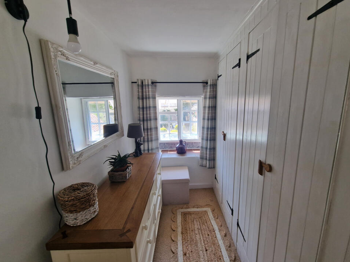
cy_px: 132
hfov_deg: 101.9
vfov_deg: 85.7
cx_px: 188
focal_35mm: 14
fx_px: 142
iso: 100
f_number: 2.2
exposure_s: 1/120
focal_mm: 2.2
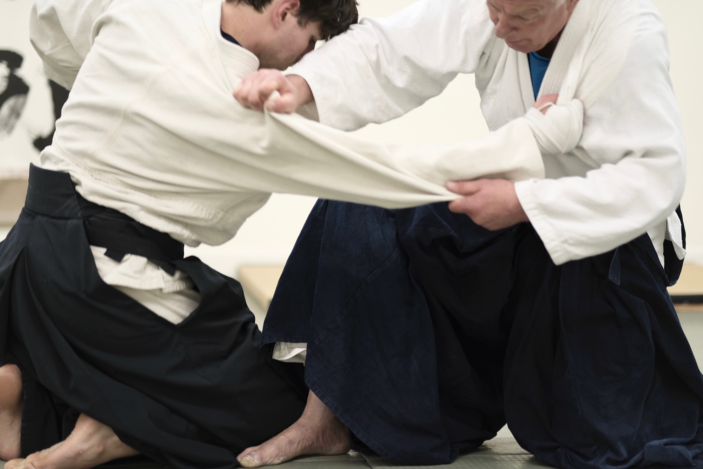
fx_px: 1640
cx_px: 352
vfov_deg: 16.3
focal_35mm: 84
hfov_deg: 24.2
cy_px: 234
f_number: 1.2
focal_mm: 56
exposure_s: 1/125
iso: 200
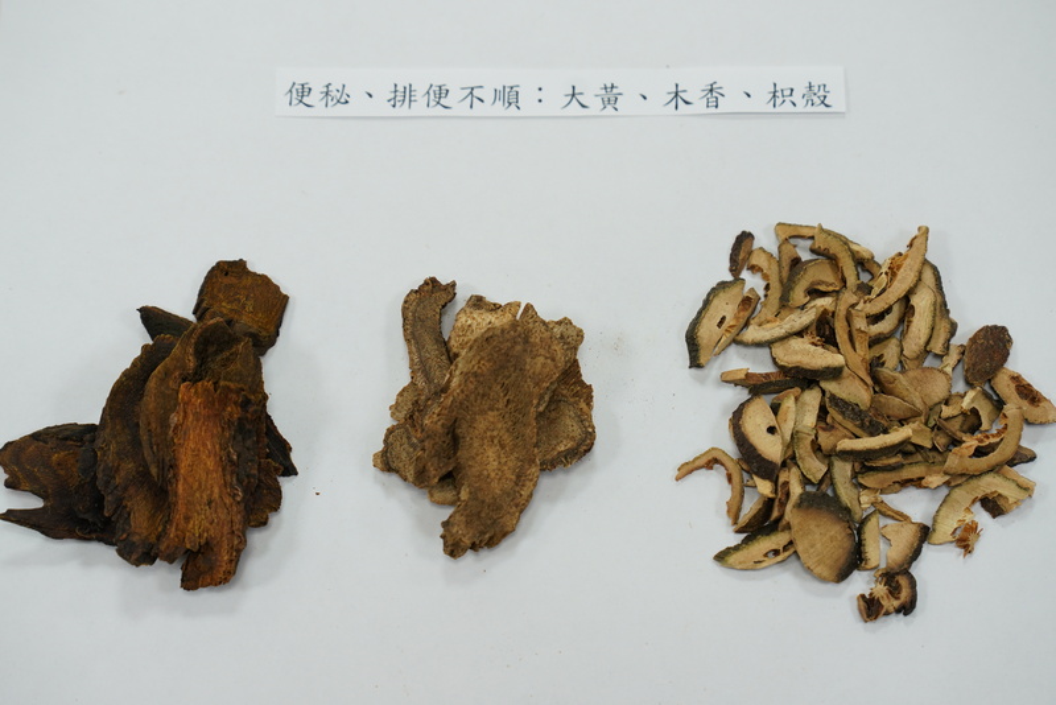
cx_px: 528
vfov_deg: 19.5
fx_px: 2054
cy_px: 352
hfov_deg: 28.8
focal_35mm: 70
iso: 800
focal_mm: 70
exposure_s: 1/160
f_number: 4
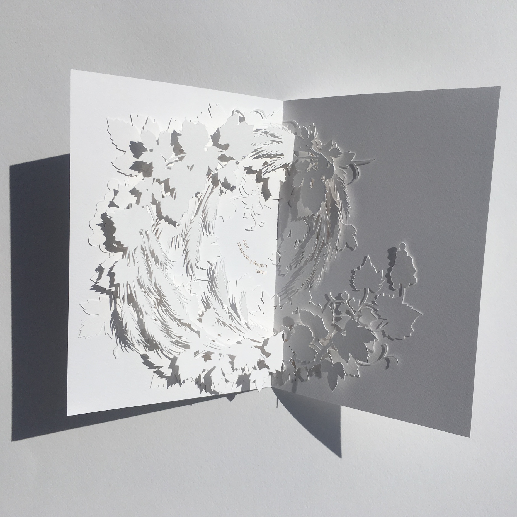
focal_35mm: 35
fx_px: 591
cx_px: 265
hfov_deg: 47.2
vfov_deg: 47.2
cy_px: 263
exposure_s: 1/10989
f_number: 2.2
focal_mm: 4.15
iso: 25
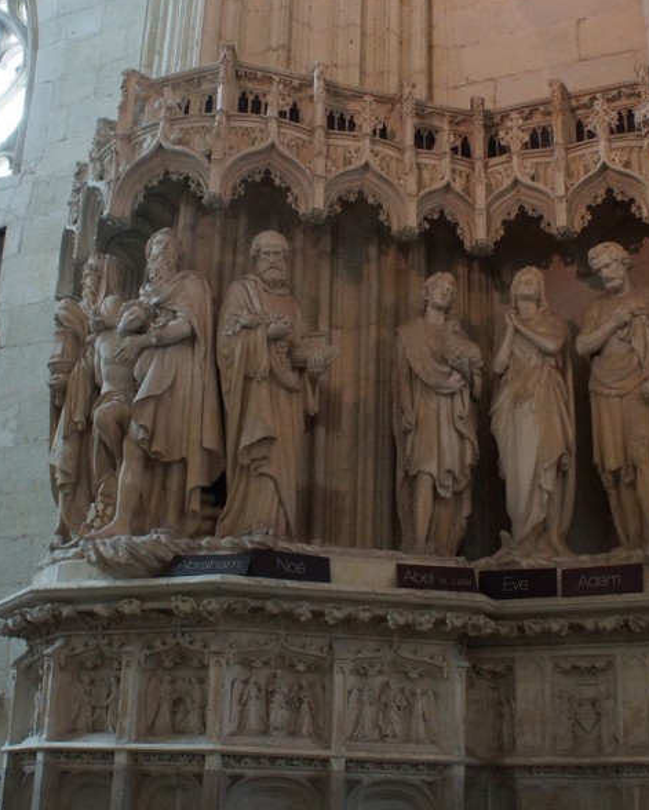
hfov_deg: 30.8
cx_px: 358
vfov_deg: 38.0
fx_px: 1176
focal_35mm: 49
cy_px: 365
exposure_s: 1/60
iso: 1600
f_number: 4
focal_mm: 20
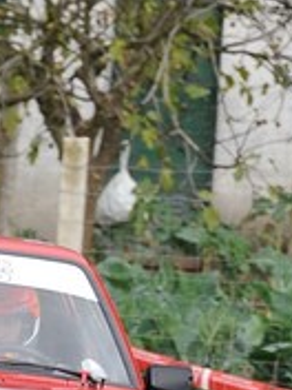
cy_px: 552
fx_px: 10302
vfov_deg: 2.2
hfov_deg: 1.6
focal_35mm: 916
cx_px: -155
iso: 320
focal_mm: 210
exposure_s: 1/250
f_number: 6.3
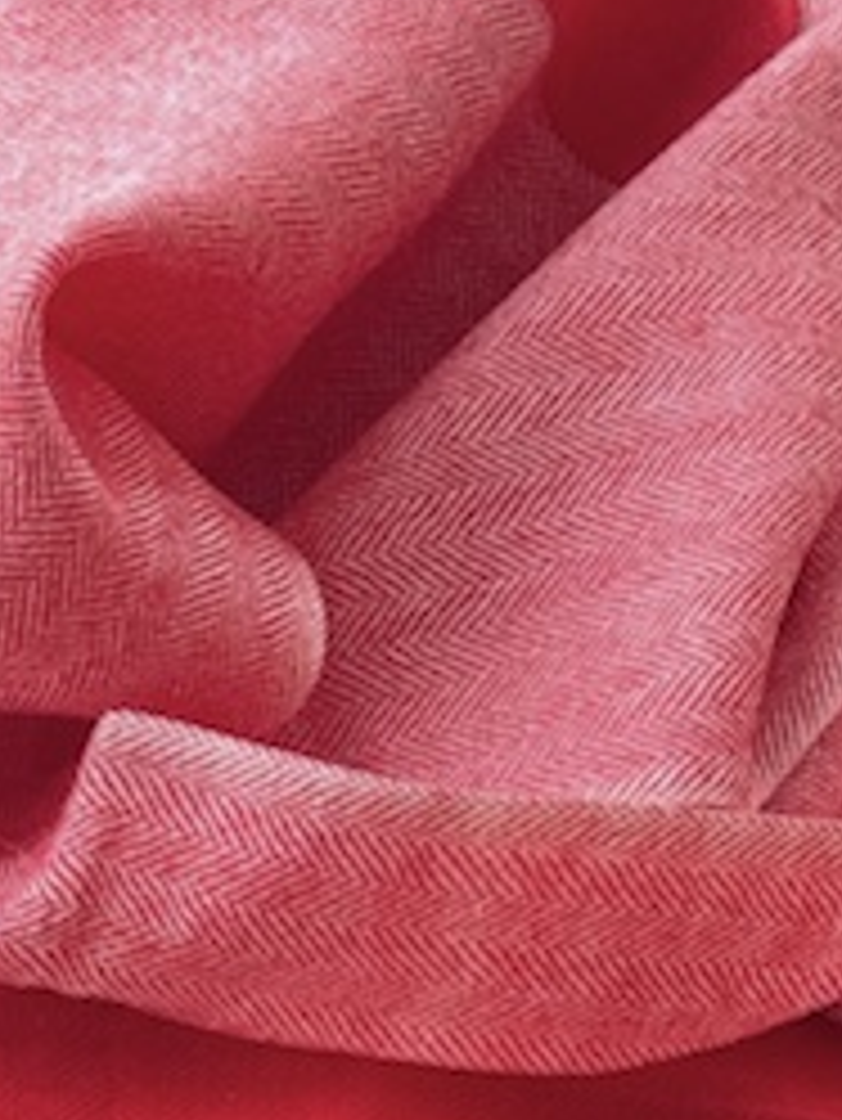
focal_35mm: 192
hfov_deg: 7.7
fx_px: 6222
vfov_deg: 10.0
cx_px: -169
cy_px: 1619
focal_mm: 6.76
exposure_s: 1/174
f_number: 1.78
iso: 64
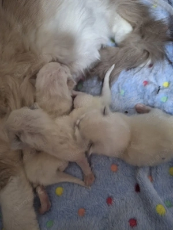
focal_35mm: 23
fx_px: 153
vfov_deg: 73.9
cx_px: 86
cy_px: 115
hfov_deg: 58.9
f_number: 1.8
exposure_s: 1/25
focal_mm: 5.54
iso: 320
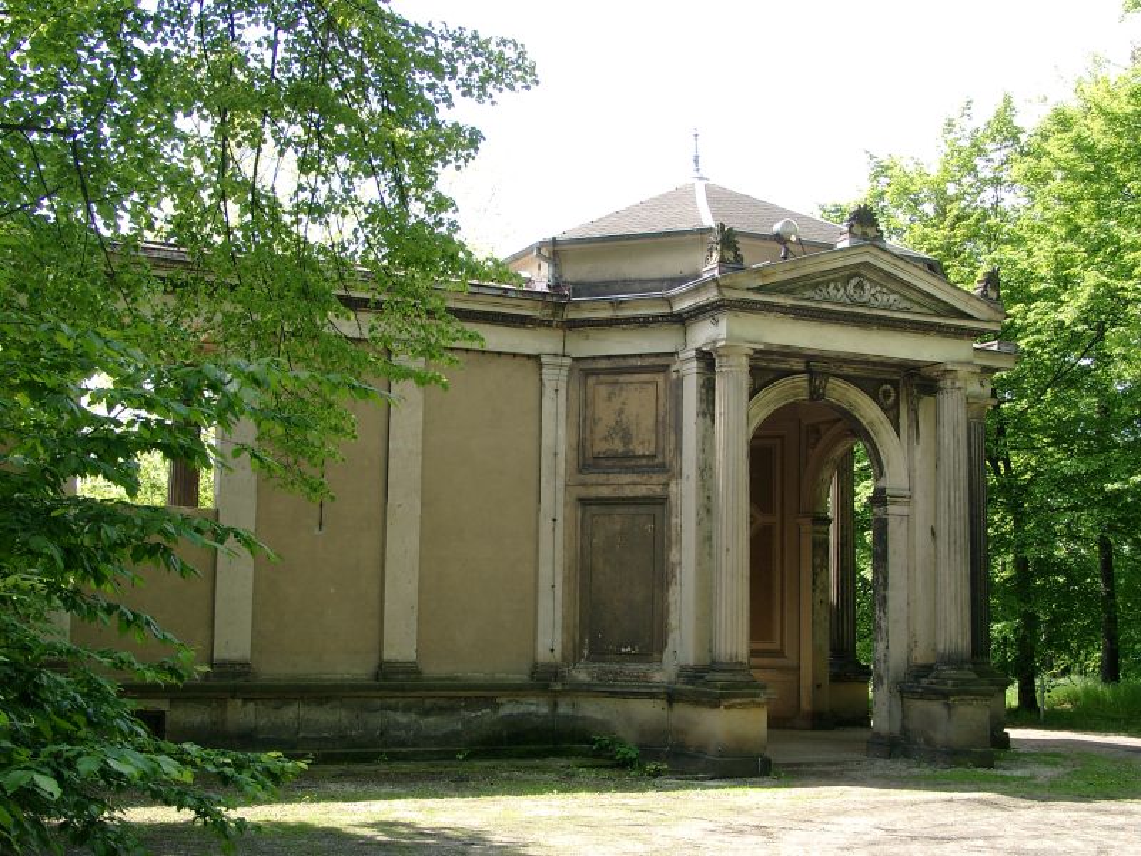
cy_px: 428
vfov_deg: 32.2
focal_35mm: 45
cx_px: 570
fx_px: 1483
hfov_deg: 42.1
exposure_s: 1/128
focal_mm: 9.29
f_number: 4
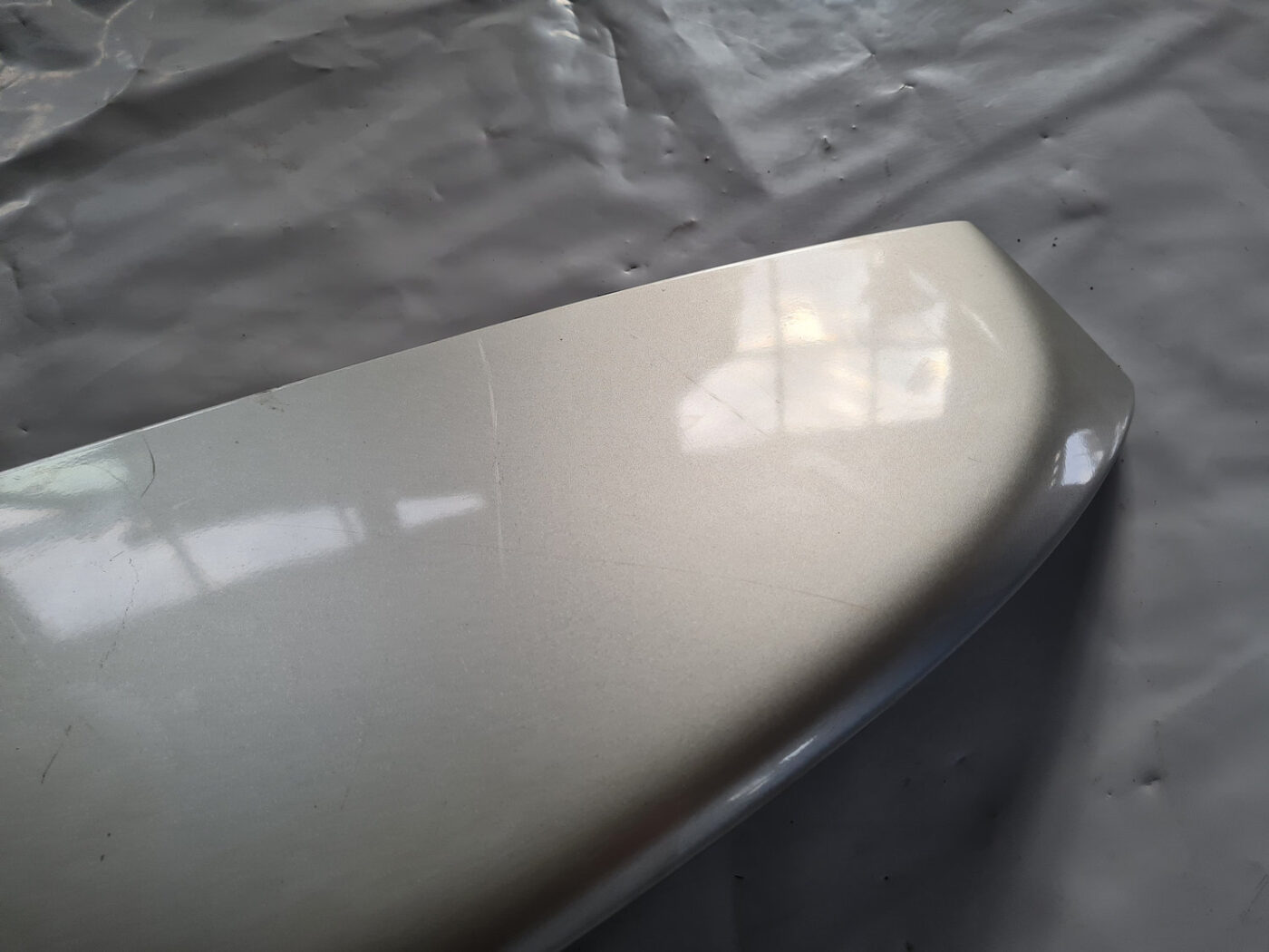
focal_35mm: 26
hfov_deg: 67.3
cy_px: 476
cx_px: 634
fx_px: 953
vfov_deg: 53.1
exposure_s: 1/113
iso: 50
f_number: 1.8
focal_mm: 5.4
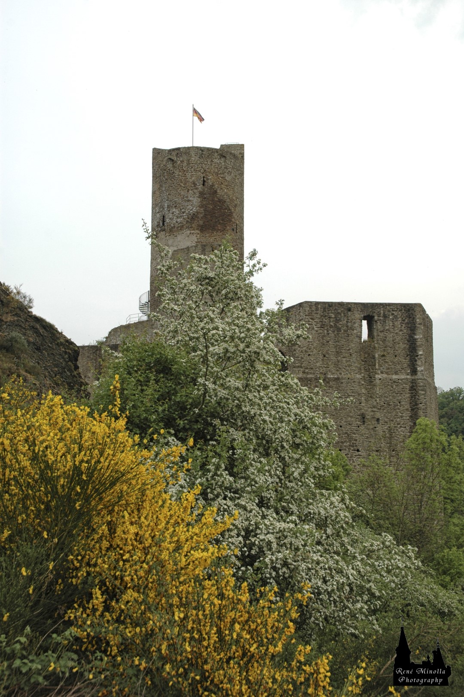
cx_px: 232
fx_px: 784
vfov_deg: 48.0
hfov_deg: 33.0
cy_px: 348
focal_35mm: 40
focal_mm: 27
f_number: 7.1
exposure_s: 1/200
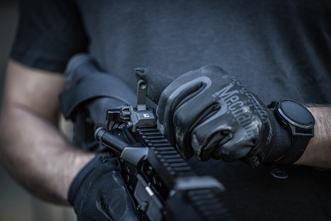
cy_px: 110
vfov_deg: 13.0
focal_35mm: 105
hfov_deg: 19.5
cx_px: 166
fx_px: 965
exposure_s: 1/320
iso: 500
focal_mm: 105
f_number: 3
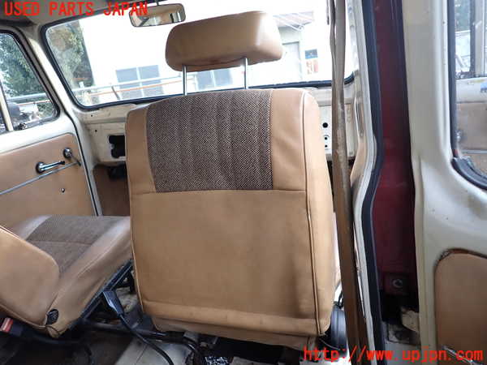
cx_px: 244
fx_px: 352
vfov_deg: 54.9
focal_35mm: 25
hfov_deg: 69.4
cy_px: 182
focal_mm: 4.5
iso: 100
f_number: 2
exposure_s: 1/80
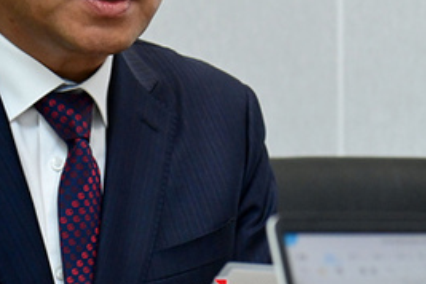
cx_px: 187
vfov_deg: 7.1
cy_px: 20
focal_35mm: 192
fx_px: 2272
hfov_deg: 10.7
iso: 4000
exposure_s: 1/250
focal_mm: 80
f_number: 5.6
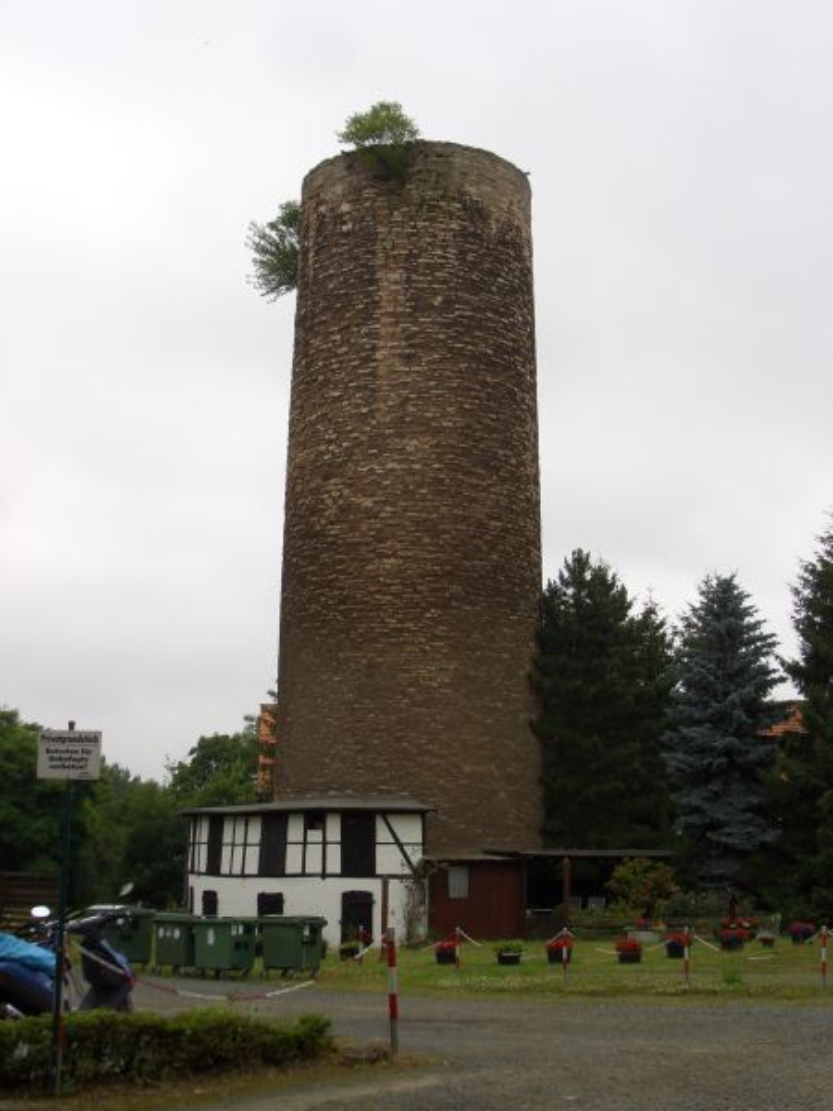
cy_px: 556
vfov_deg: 38.9
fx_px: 1572
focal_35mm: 49
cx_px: 416
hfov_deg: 29.7
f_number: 5
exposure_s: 1/160
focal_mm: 8.2
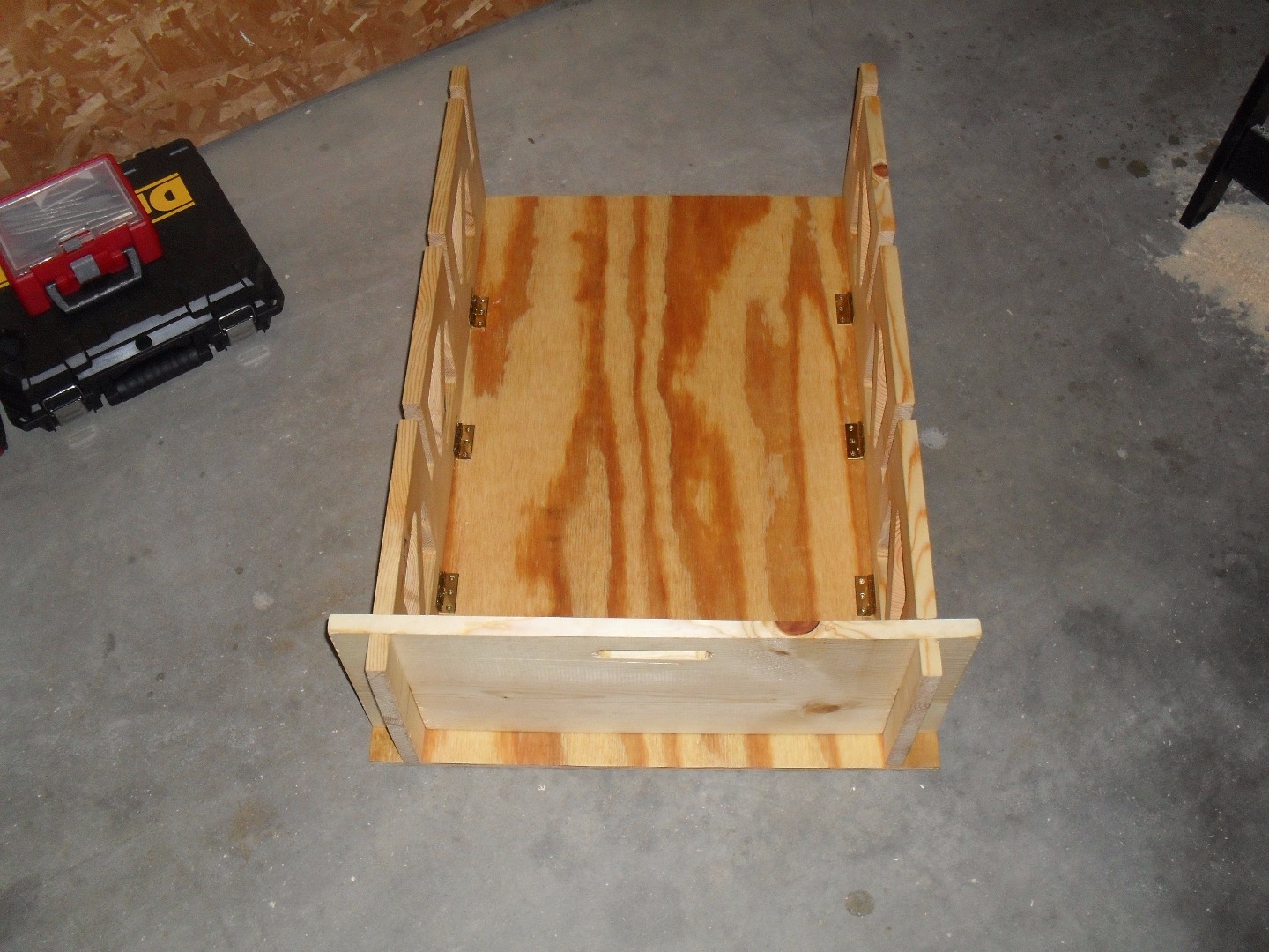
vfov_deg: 40.7
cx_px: 634
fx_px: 1283
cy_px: 476
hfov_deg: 52.6
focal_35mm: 35
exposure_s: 1/45
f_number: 3.2
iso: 200
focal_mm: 6.3
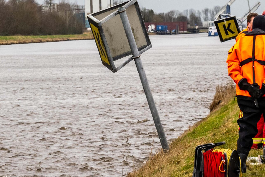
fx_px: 2002
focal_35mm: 272
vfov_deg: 5.1
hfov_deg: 7.5
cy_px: 98
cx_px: 251
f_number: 7.1
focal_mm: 91
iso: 640
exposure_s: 1/250
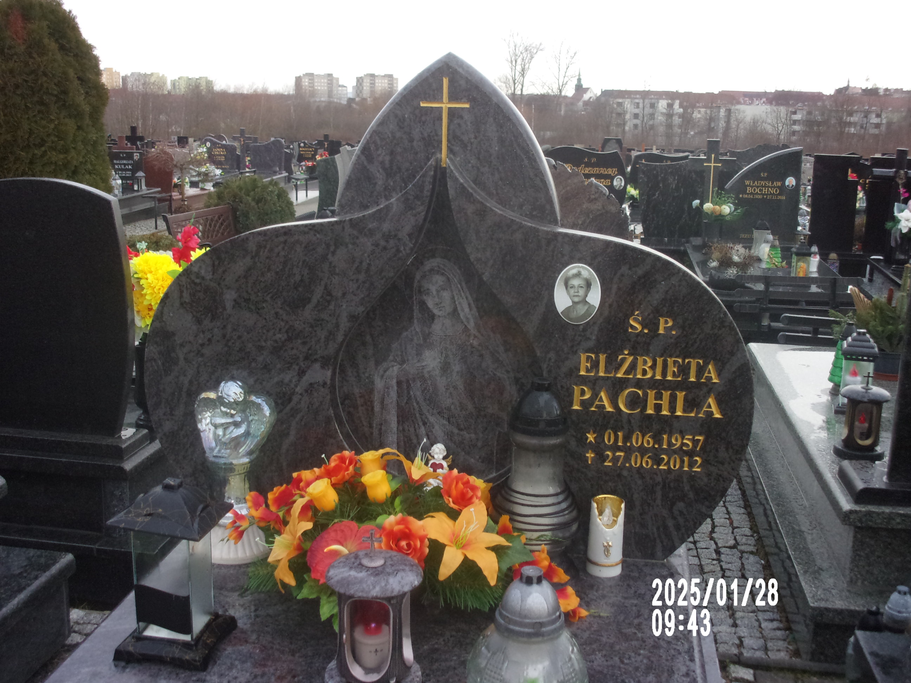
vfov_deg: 33.6
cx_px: 456
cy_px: 342
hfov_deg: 43.9
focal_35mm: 43
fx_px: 1132
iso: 200
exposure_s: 1/42
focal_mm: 7.8
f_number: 4.7
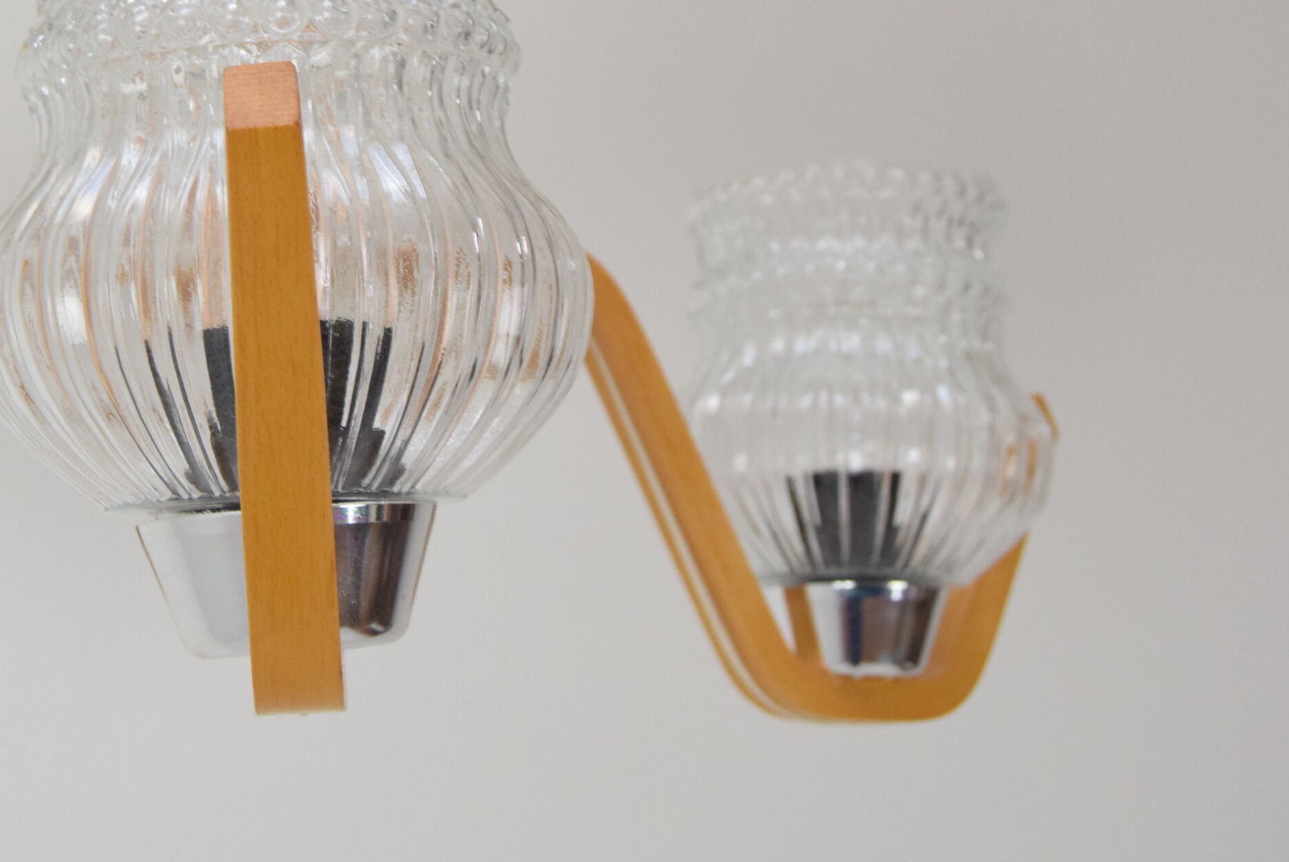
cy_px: 251
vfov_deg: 18.4
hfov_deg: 27.0
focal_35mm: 74
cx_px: 292
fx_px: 2644
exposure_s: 1/200
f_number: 7.1
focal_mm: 31
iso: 1600
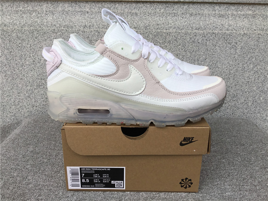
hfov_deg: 58.4
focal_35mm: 31
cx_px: 134
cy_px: 100
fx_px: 240
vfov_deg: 45.4
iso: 25
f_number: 2.4
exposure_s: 1/286
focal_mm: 3.3
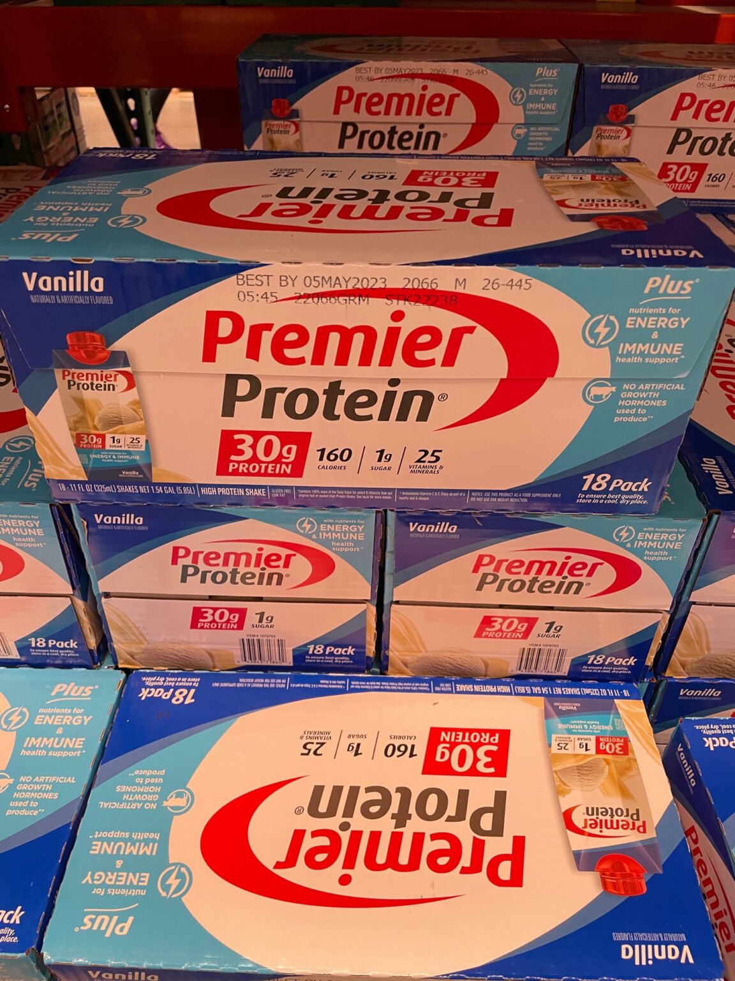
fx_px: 736
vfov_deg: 67.3
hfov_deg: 53.1
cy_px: 490
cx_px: 368
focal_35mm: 26
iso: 125
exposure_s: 1/71
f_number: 1.6
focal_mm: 4.2
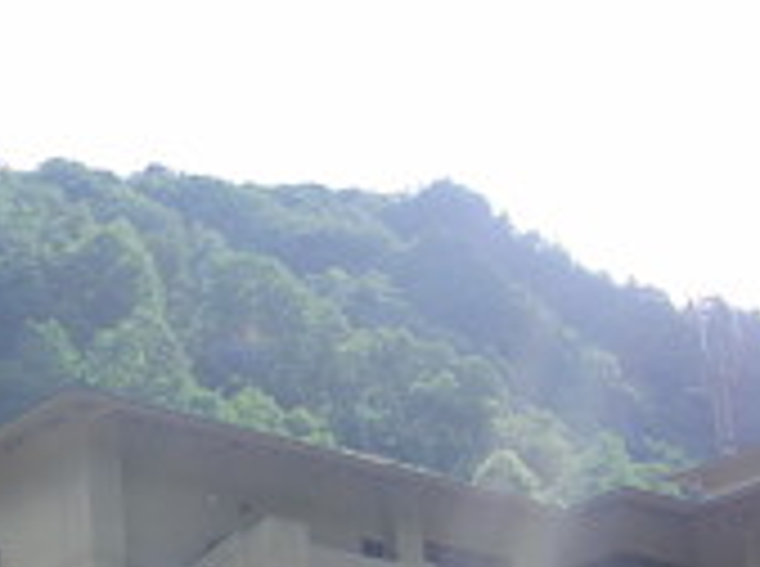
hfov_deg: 19.4
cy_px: 608
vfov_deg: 14.6
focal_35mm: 99
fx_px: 2169
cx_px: 29
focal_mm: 6.42
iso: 100
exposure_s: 1/400
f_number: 3.6
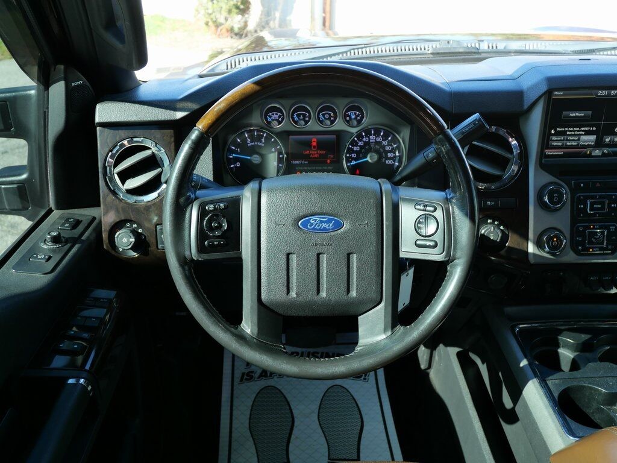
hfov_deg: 56.8
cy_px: 232
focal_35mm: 32
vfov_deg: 44.2
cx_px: 308
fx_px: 570
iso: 200
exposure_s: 1/100
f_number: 3.9
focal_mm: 16
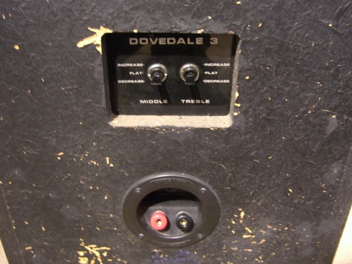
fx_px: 386
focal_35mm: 38
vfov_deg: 37.7
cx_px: 176
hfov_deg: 49.0
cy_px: 132
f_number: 2.8
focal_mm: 7.9
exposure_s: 1/4
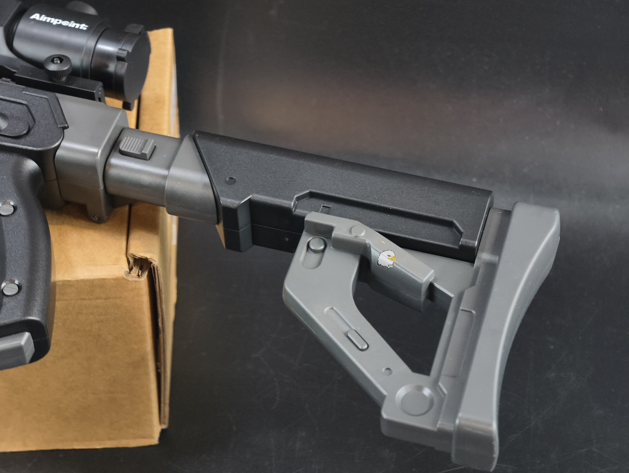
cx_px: 314
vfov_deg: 17.4
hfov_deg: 23.0
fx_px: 1547
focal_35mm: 85
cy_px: 236
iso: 1714
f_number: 2.67
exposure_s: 1/20
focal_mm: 22.48
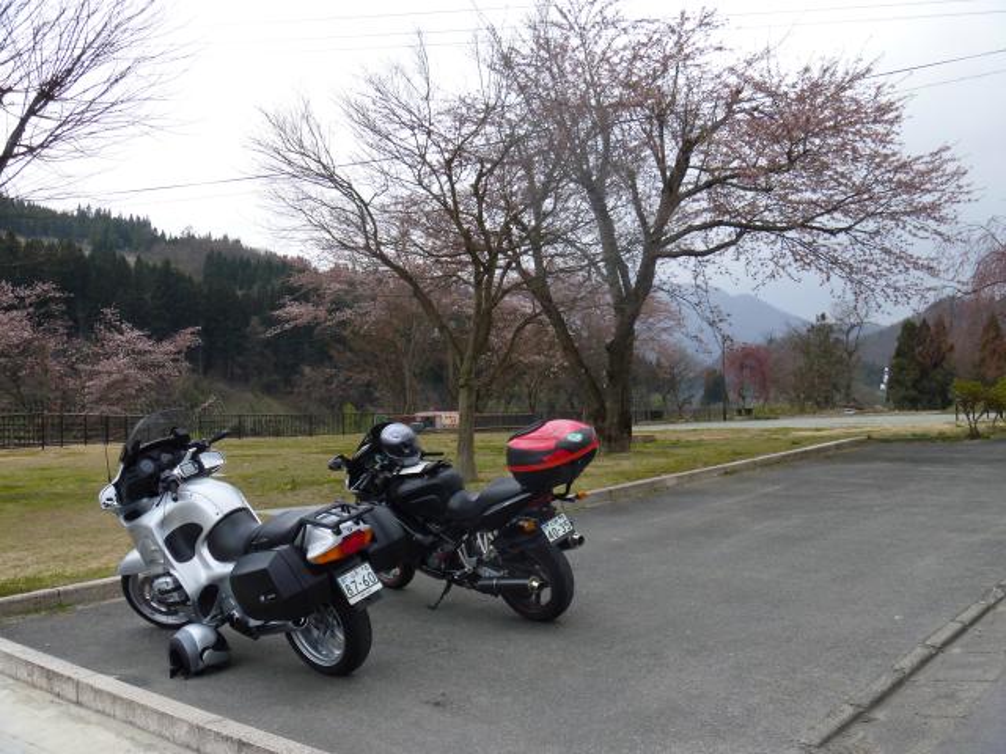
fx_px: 1017
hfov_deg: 52.6
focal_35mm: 35
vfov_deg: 40.7
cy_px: 377
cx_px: 503
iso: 80
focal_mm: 6.3
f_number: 4.5
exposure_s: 1/200
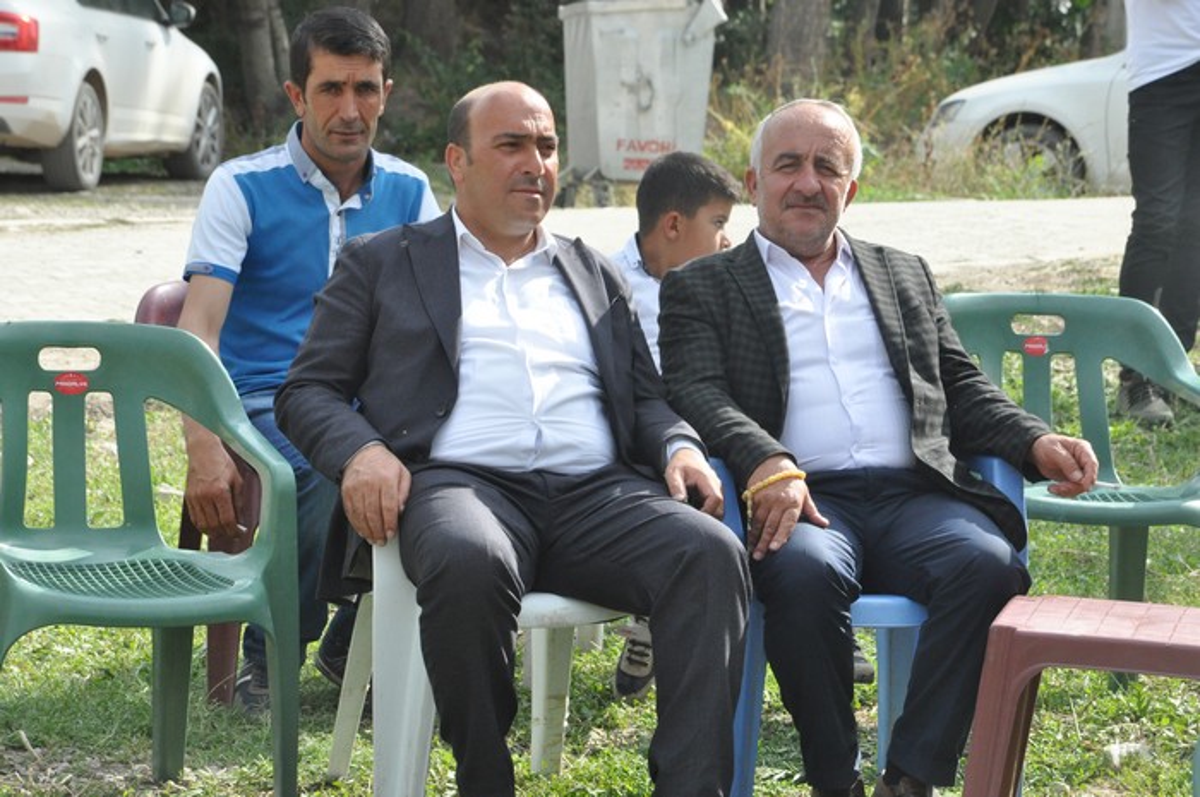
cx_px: 600
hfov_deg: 13.1
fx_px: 5244
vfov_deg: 8.7
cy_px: 398
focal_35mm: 158
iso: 1250
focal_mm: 105
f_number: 13
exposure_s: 1/640
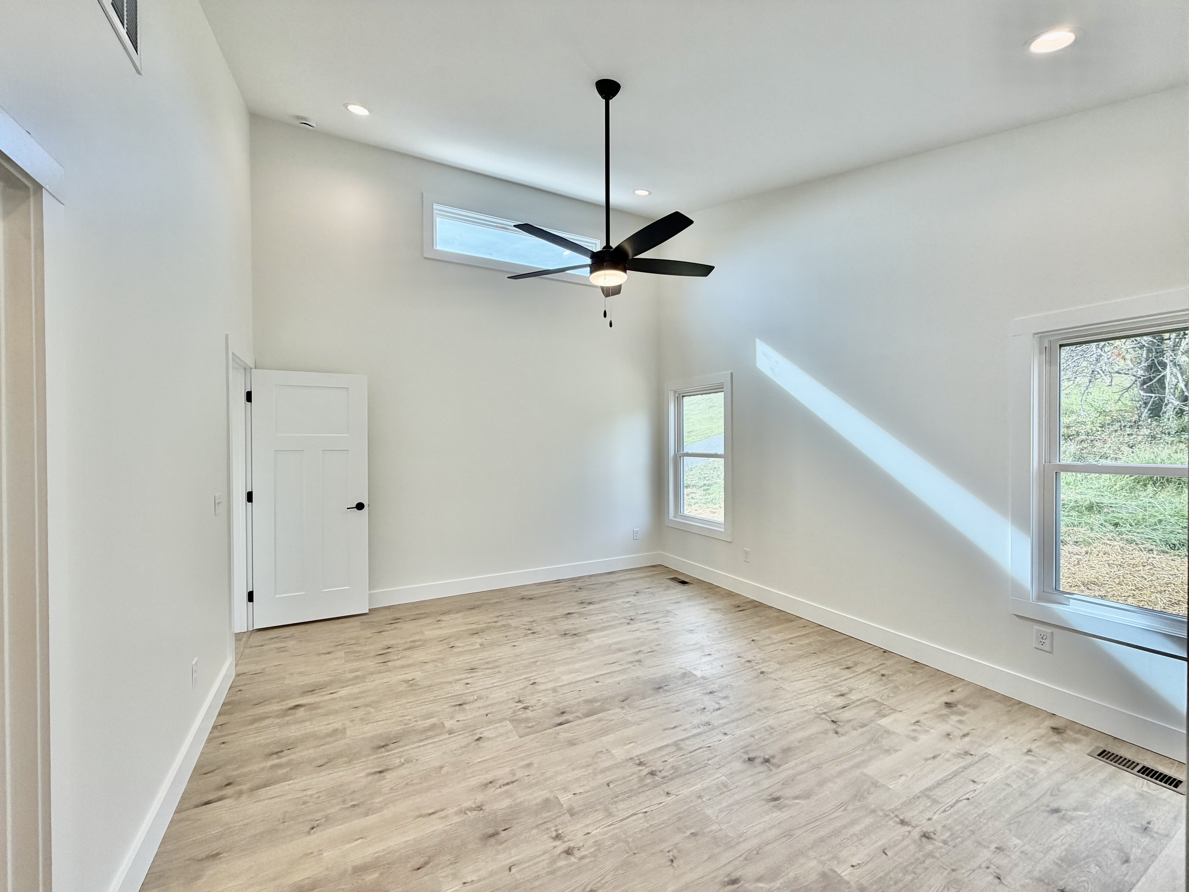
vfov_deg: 85.7
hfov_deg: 102.1
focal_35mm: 14
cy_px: 446
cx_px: 594
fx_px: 481
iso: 64
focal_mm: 2.22
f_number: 2.2
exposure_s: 1/139
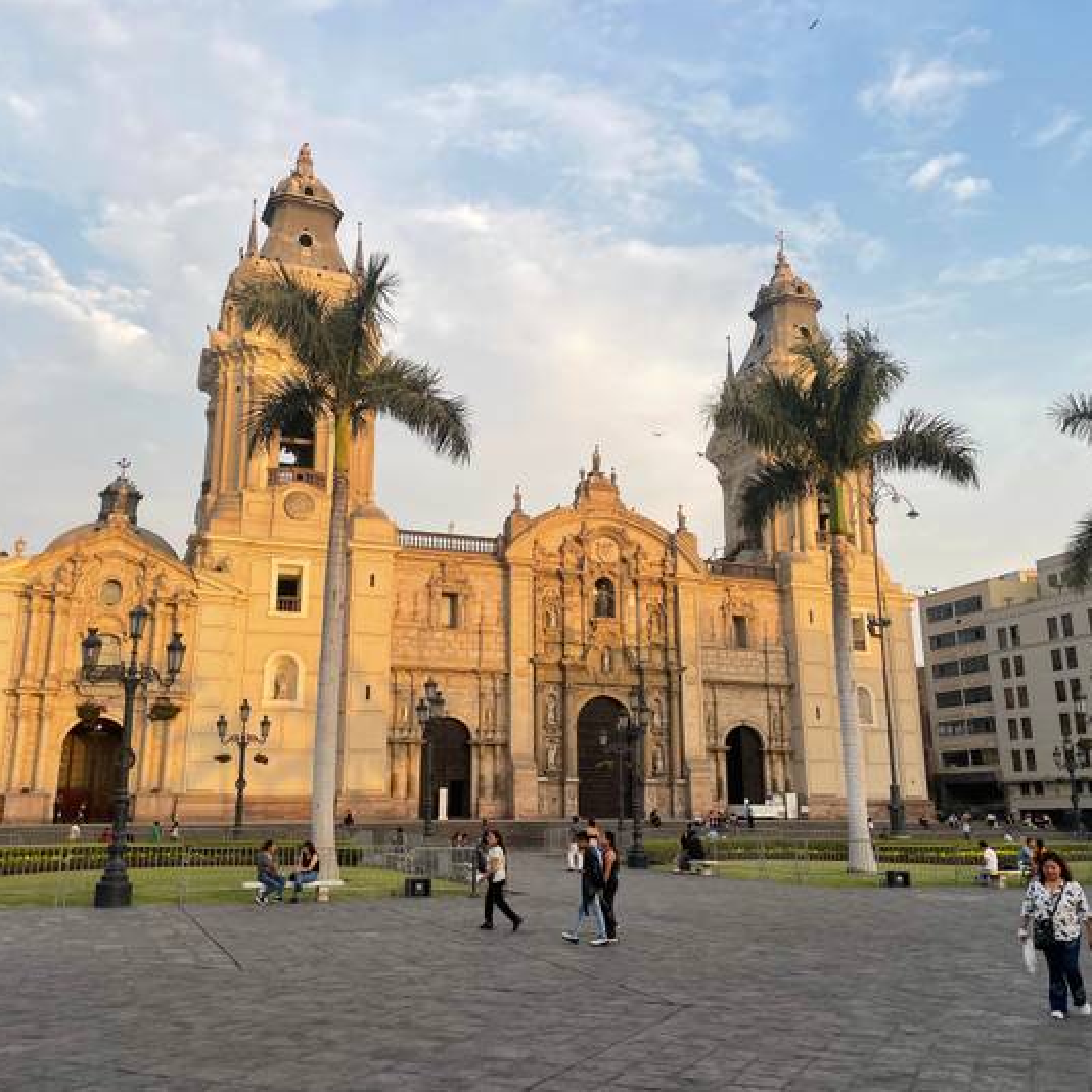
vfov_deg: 52.5
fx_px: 1106
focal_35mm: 31
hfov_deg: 52.5
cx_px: 530
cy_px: 548
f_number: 1.6
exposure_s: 1/888
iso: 32
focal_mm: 4.2
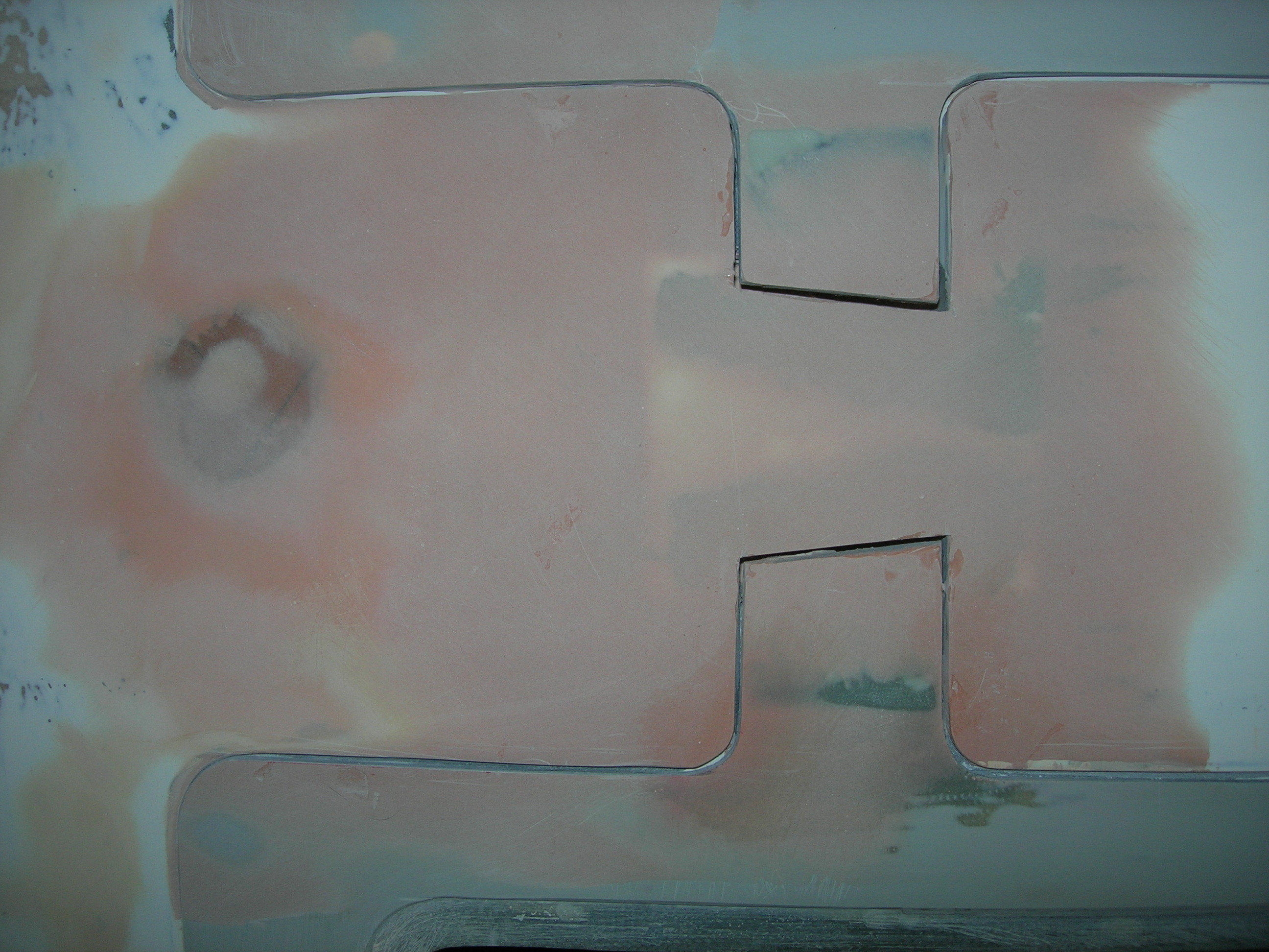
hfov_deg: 49.0
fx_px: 1393
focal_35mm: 38
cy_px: 476
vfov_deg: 37.7
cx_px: 634
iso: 64
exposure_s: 1/60.1
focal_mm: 7.8
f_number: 2.8
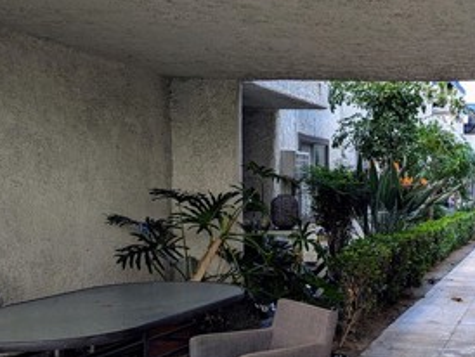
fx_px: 769
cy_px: 301
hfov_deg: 32.6
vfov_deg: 25.5
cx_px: 426
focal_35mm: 56
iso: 46
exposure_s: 1/225
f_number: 1.85
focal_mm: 6.81
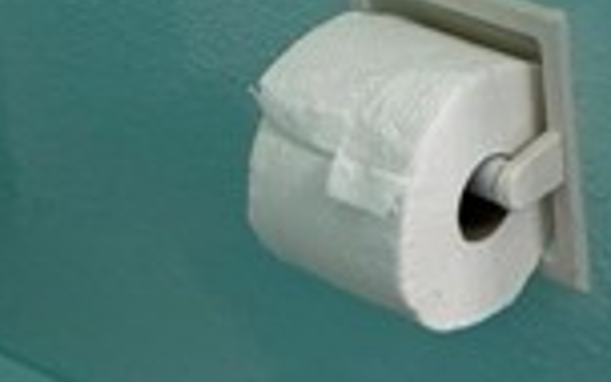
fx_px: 2847
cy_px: -800
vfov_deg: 6.8
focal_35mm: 171
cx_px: 1057
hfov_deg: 11.5
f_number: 1.78
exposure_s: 1/120
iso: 80
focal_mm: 6.76
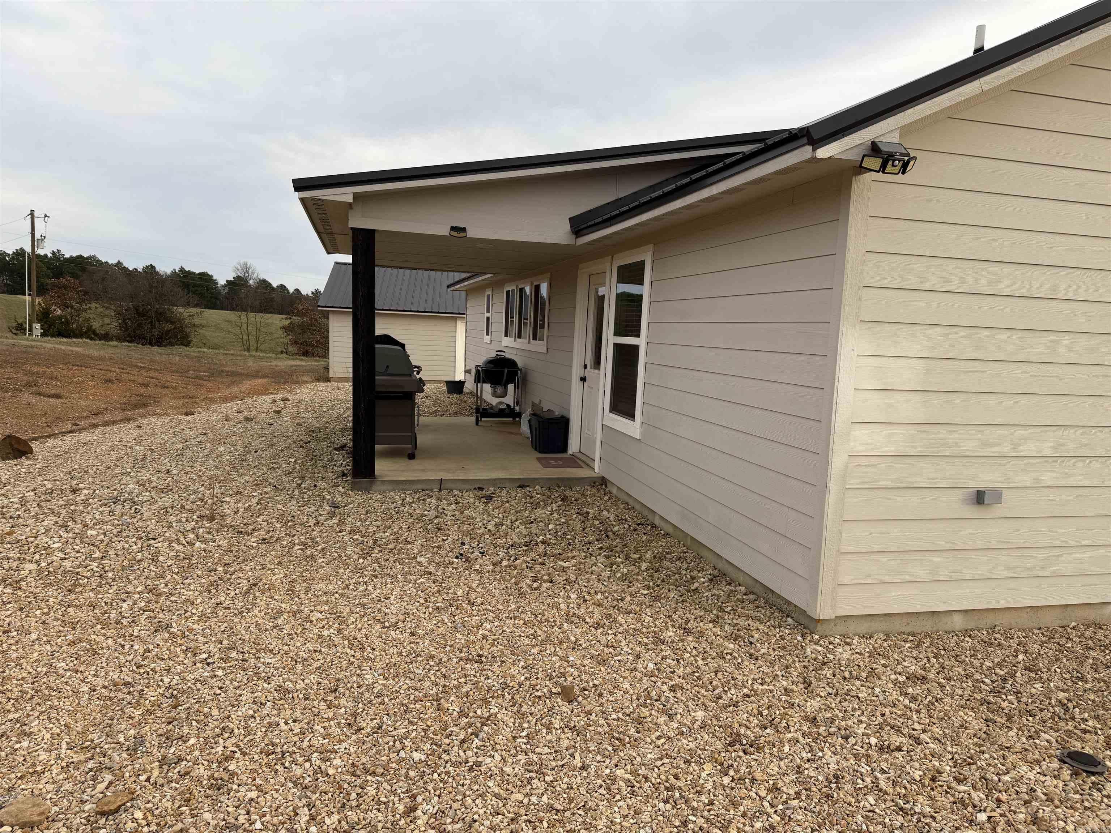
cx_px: 556
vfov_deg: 56.8
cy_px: 416
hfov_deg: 71.6
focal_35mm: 24
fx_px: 770
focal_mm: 6.76
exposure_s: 1/551
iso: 80
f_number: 1.78
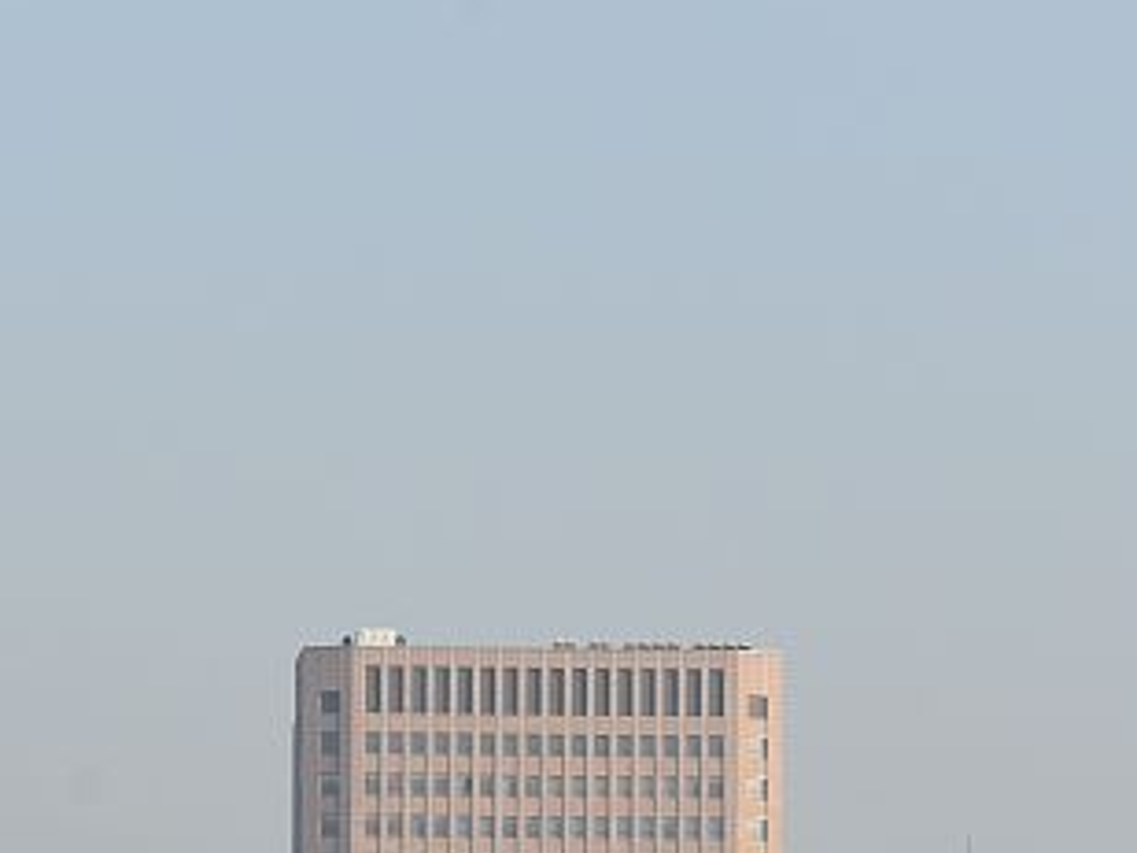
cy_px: 1220
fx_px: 8606
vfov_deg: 5.6
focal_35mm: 262
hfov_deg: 7.5
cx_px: 266
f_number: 9
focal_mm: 70
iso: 200
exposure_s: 1/320
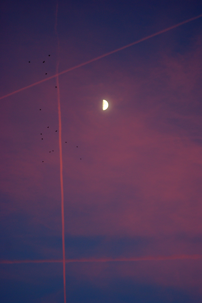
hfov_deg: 10.2
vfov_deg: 15.2
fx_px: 1133
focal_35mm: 135
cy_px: 152
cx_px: 101
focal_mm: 90
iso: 200
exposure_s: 1/90
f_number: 2.8
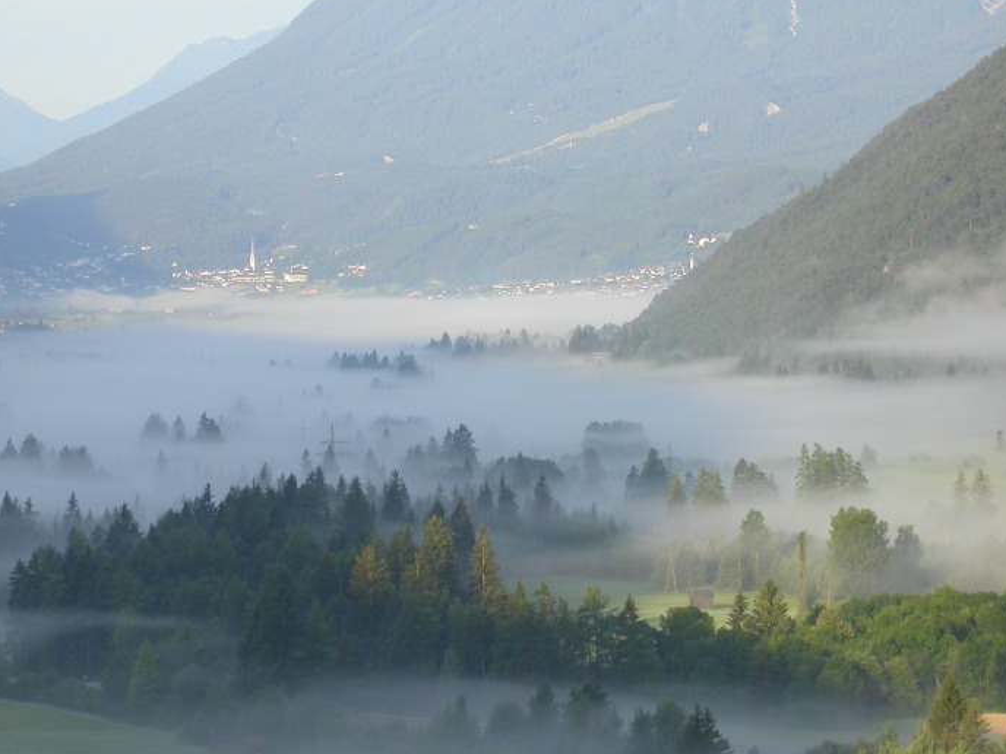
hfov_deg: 11.0
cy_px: 377
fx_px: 5202
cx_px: 440
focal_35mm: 179
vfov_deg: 8.3
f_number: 6.5
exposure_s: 1/130
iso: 100
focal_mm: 32
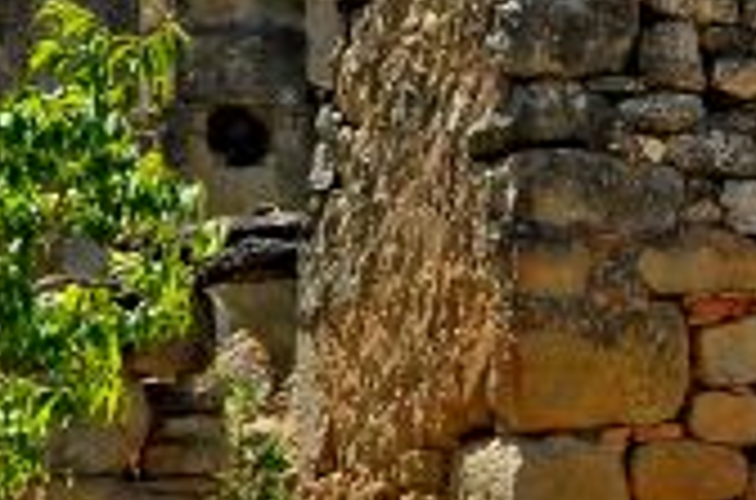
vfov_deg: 3.1
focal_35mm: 440
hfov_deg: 4.6
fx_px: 9214
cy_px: -234
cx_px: 1634
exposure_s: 1/500
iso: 640
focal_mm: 48
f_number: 11
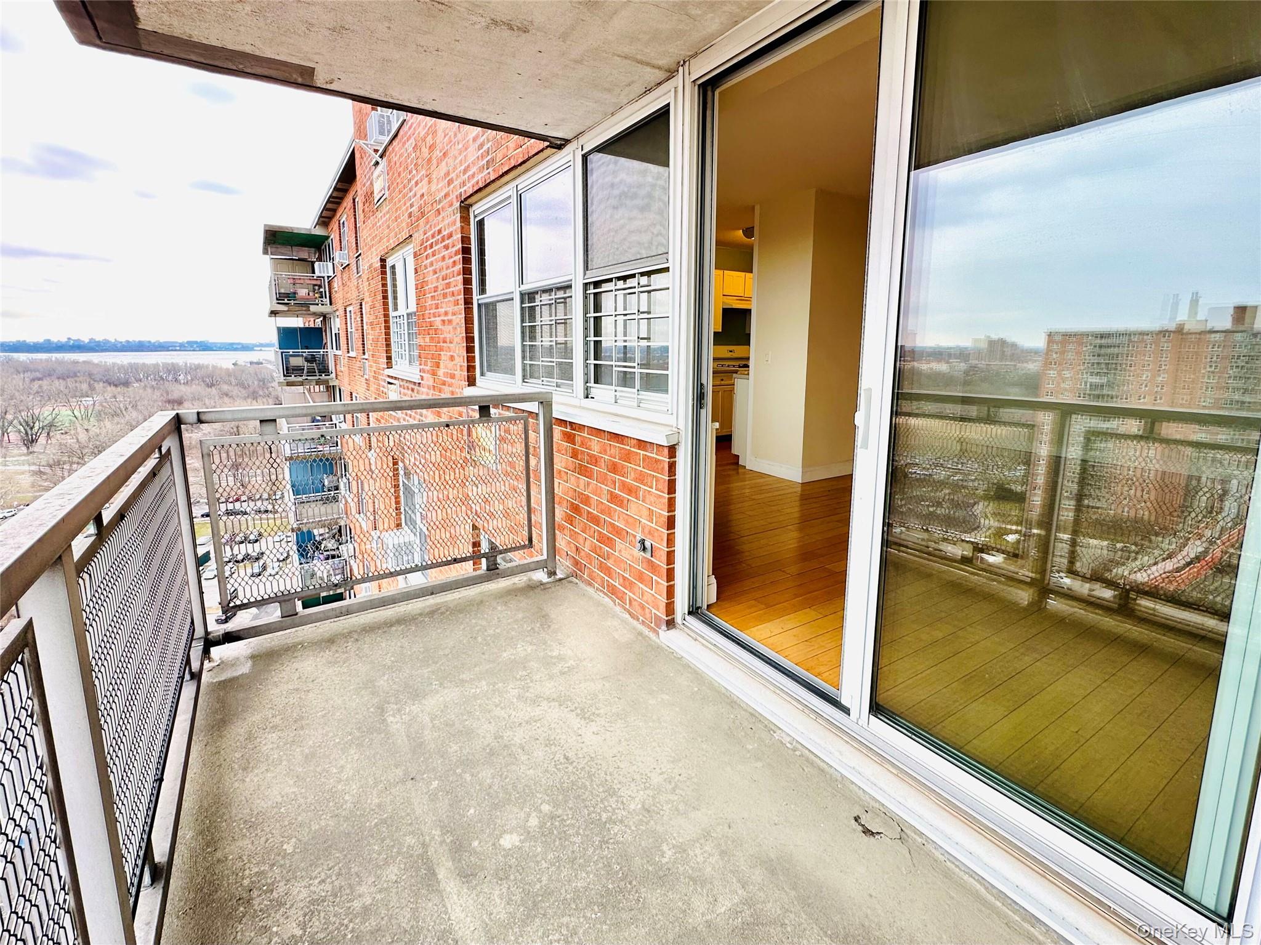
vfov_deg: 85.7
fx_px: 510
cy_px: 472
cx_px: 630
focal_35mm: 14
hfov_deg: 102.1
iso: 40
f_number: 2.2
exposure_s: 1/99
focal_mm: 2.22
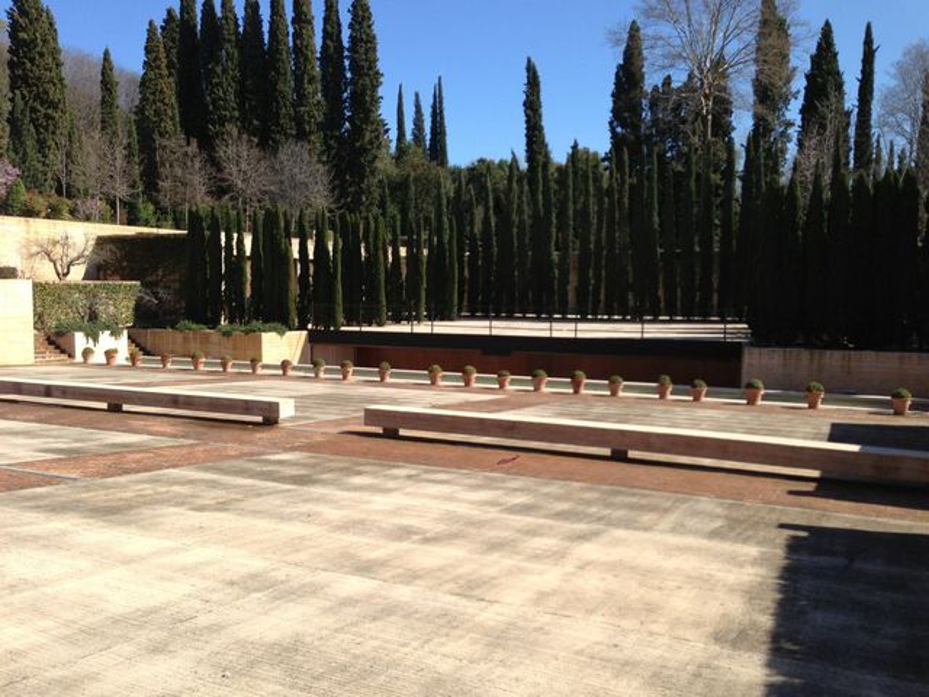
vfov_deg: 42.9
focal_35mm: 33
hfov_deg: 55.4
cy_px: 348
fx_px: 886
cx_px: 464
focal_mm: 4.13
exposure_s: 1/1178
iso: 50
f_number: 2.4
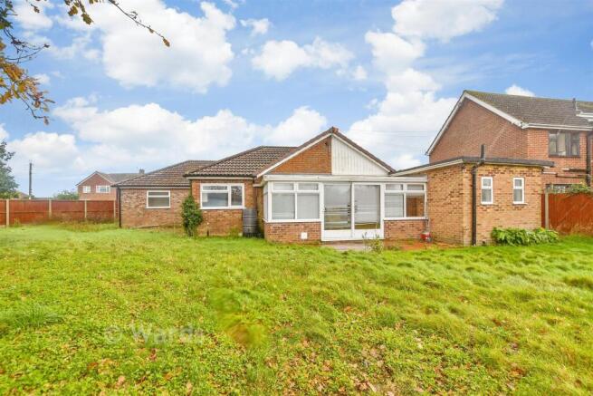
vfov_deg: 77.4
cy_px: 198
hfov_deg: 100.4
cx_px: 296
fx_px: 247
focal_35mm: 15
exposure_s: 1/100
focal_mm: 10
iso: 160
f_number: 8
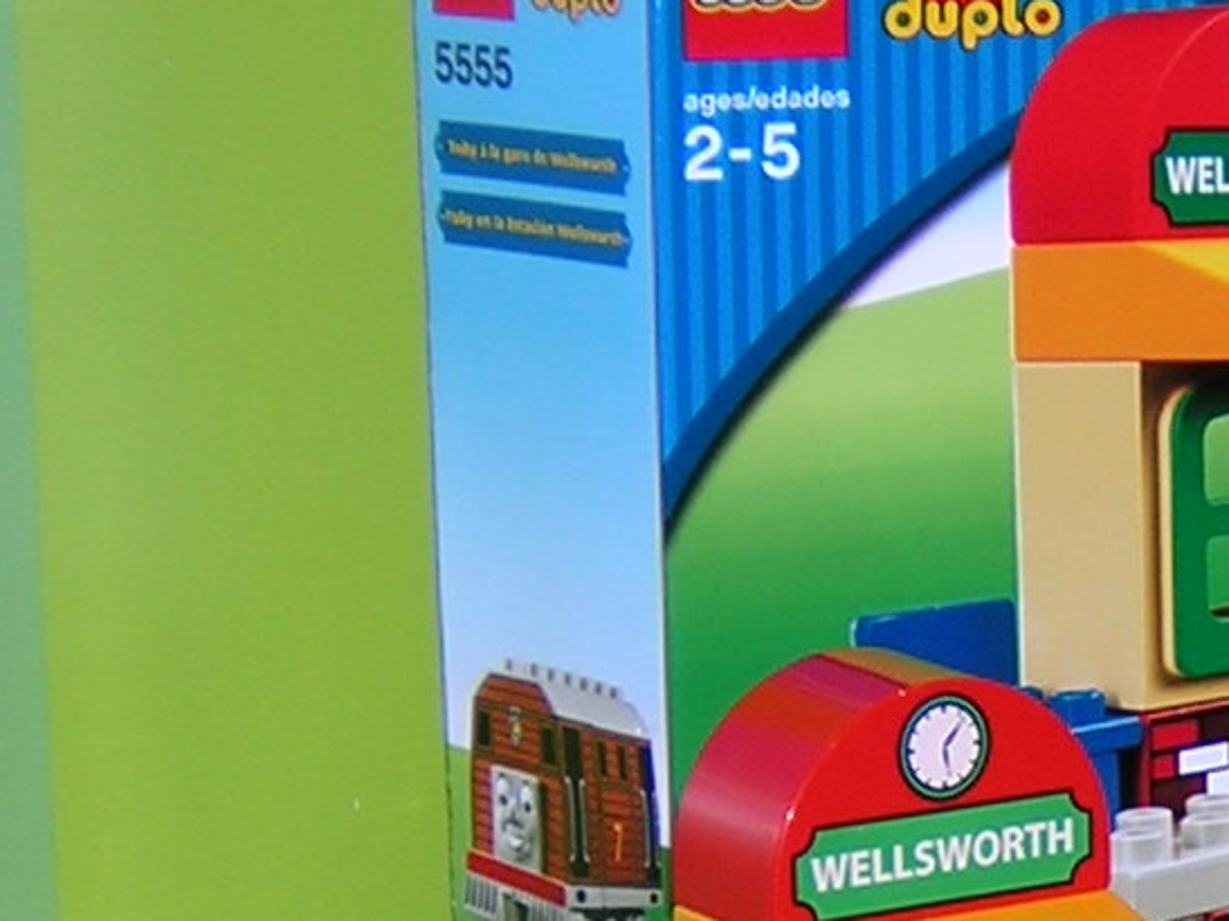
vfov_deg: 9.3
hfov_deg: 12.3
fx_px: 5608
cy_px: 894
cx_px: 1395
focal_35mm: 158
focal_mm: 7.1
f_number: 3.2
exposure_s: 1/60.1
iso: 100
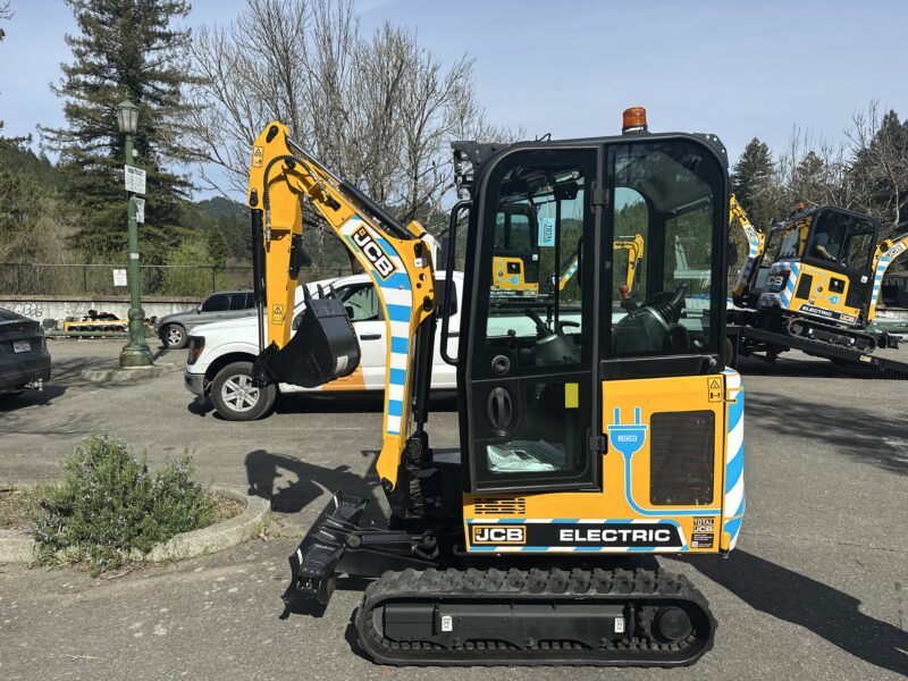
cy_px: 340
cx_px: 454
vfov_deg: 56.8
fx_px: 630
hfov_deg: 71.6
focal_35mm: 24
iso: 80
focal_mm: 6.86
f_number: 1.78
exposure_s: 1/5263
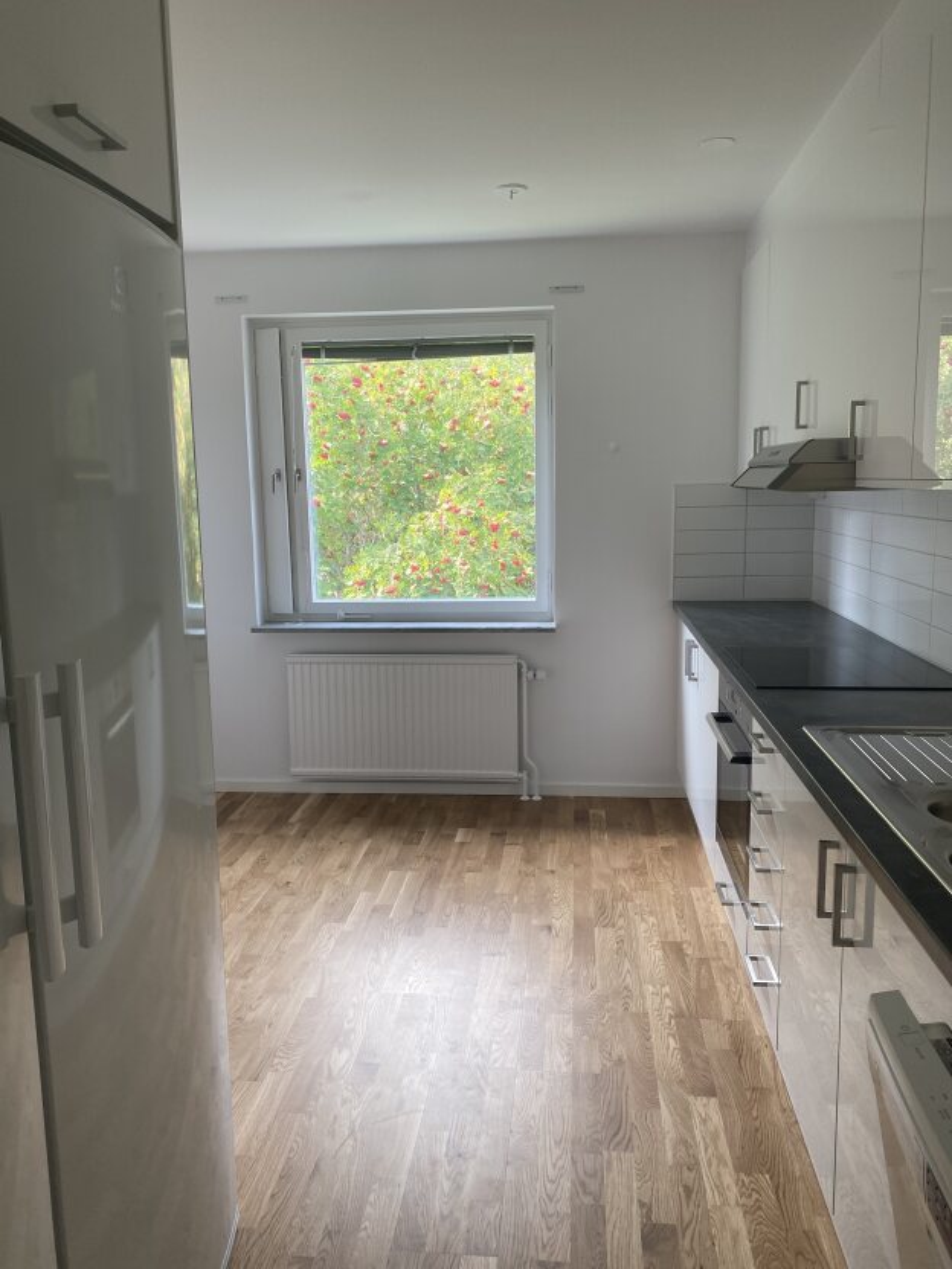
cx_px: 476
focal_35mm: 26
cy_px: 634
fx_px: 953
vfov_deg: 67.3
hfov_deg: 53.1
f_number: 1.8
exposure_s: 1/122
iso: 64
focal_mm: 4.25
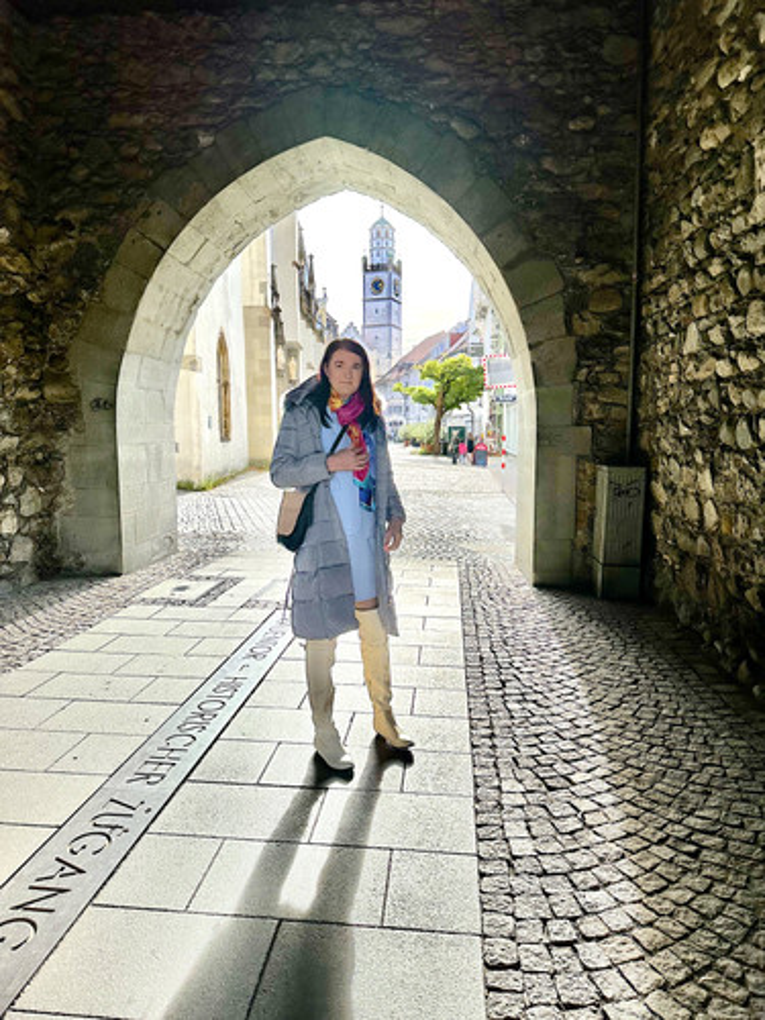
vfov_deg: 71.6
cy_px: 510
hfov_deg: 56.8
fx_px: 707
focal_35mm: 24
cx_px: 382
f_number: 1.78
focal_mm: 6.86
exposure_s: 1/2252
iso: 80
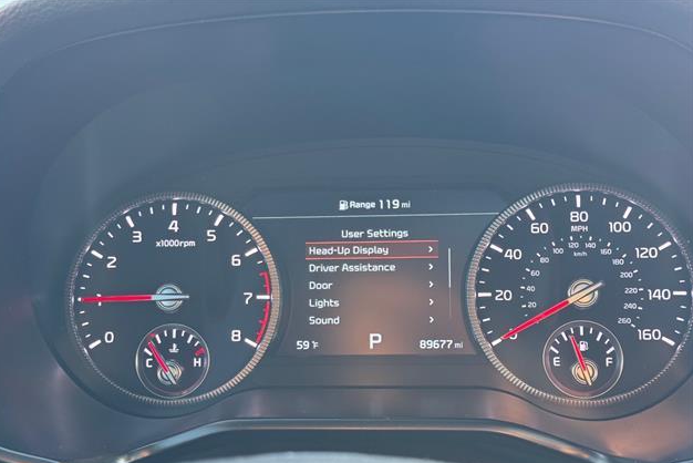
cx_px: 341
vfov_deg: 26.5
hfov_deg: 38.9
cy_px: 263
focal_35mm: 51
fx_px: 982
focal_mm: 6.76
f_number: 1.78
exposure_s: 1/60
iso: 160
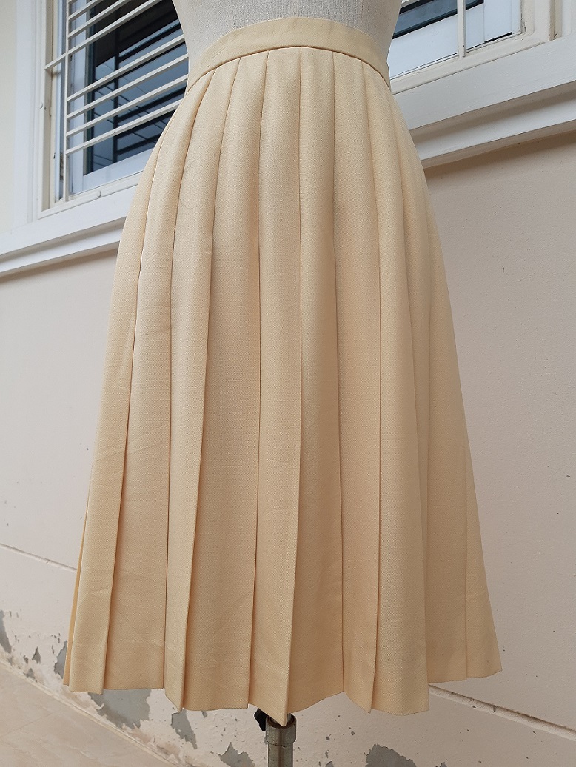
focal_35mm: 26
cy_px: 384
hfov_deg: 53.1
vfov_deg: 67.3
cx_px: 288
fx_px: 577
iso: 40
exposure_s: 1/332
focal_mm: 3.92
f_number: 1.7
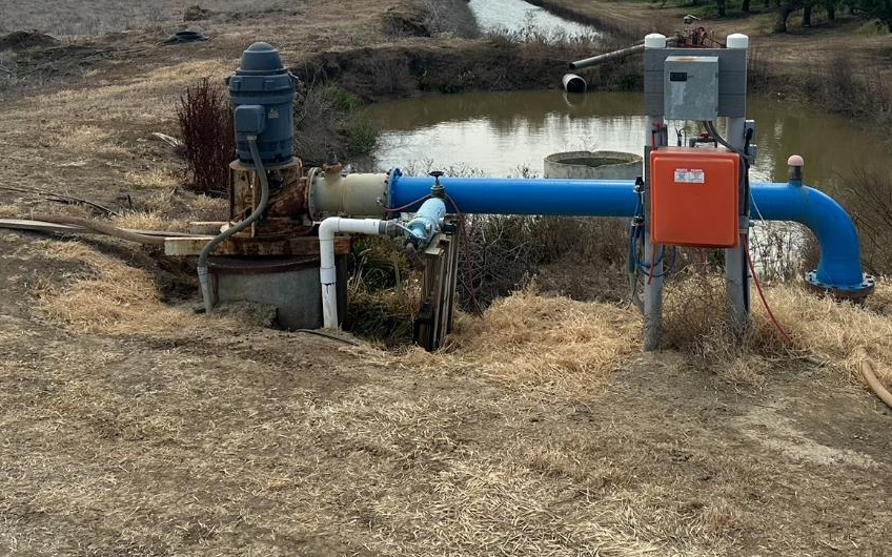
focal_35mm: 45
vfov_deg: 28.0
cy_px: 105
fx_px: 1094
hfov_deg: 44.2
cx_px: 530
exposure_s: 1/6623
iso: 80
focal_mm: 6.86
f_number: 1.78
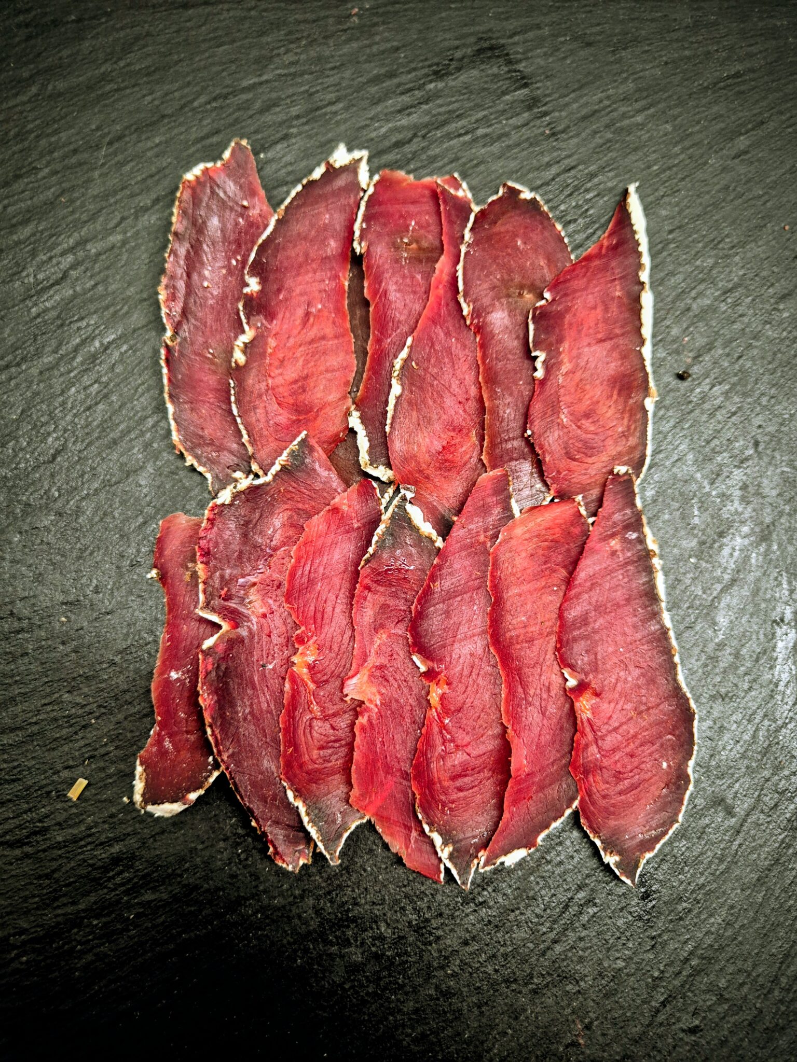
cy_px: 531
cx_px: 398
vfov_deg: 73.9
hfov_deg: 58.9
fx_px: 706
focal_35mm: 23
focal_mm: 5.4
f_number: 1.8
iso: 320
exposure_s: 1/100
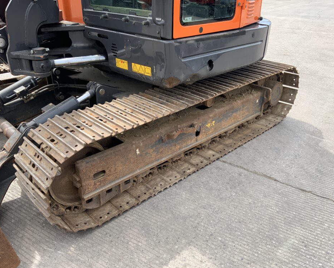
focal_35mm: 31
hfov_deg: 57.2
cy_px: 135
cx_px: 163
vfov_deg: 47.1
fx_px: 306
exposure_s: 1/580
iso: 16
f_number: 1.8
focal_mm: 3
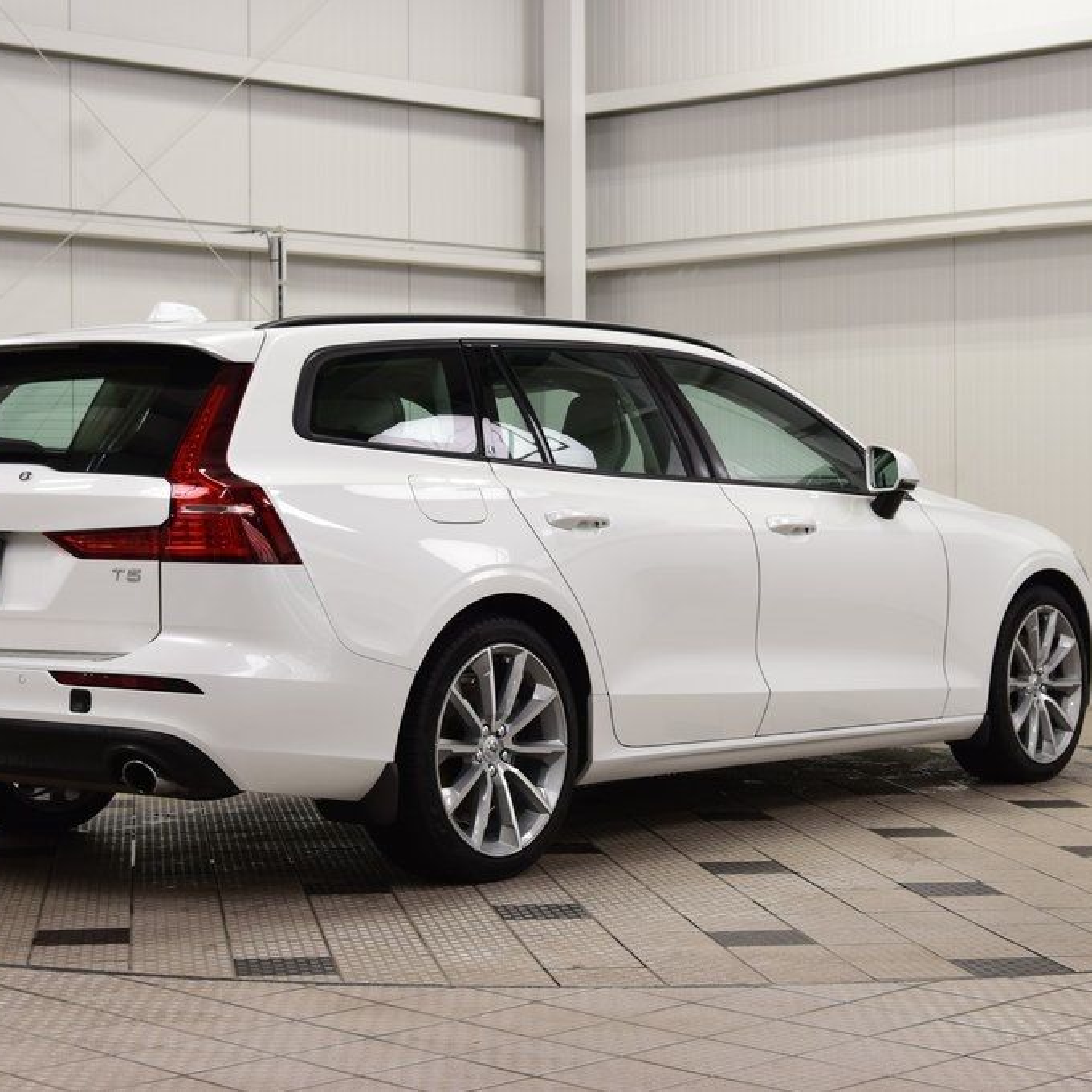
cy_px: 545
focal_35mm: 73
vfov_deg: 23.7
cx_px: 443
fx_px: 2605
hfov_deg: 23.6
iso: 500
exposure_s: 1/30
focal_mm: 38
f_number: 7.1
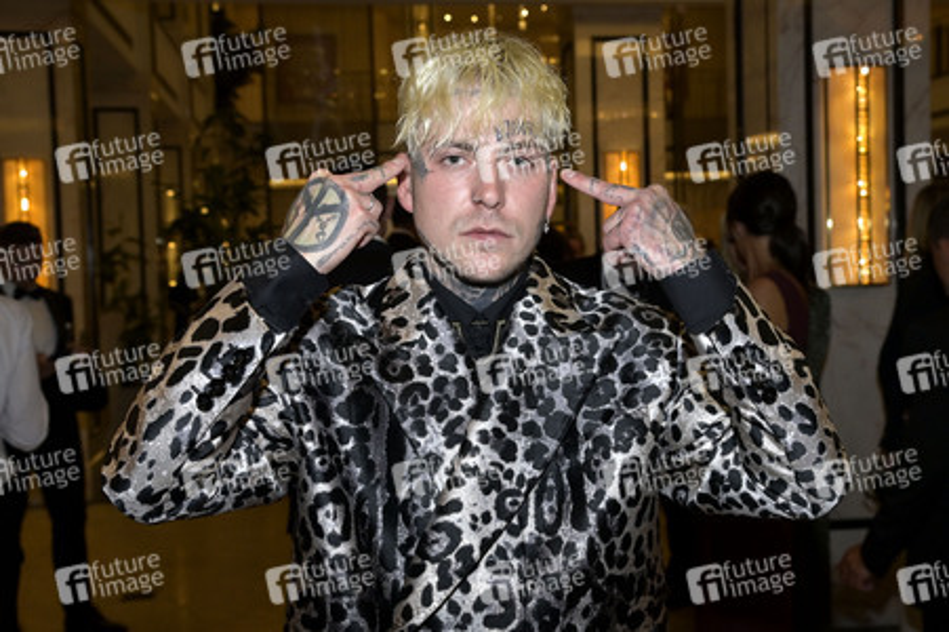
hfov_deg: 44.5
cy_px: 316
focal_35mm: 44
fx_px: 1159
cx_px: 474
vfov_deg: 30.5
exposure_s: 1/250
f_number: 5.6
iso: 2500
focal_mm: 44
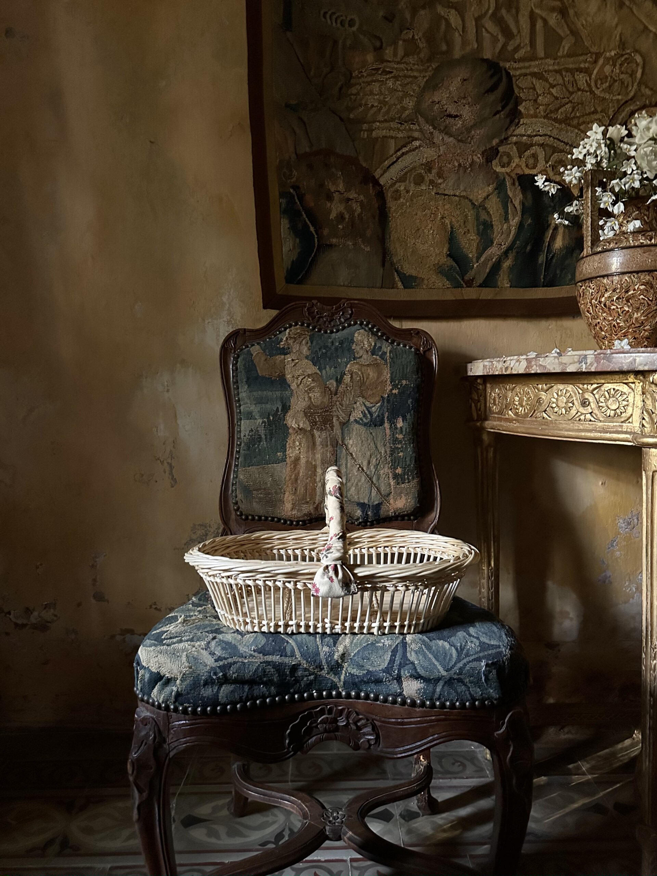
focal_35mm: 24
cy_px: 438
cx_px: 328
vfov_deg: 71.6
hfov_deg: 56.8
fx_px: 607
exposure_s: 1/59
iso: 1000
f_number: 1.78
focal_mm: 6.86
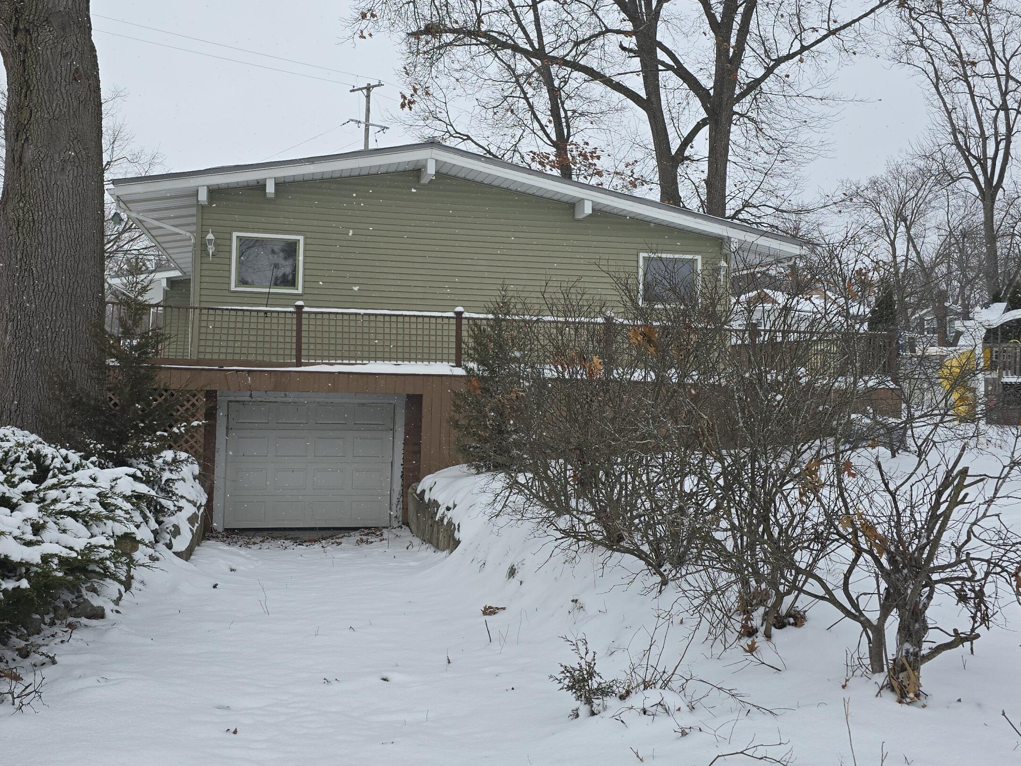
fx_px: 944
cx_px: 452
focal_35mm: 32
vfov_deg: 44.1
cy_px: 344
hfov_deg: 56.7
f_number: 1.7
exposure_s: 1/508
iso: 12
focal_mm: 6.3
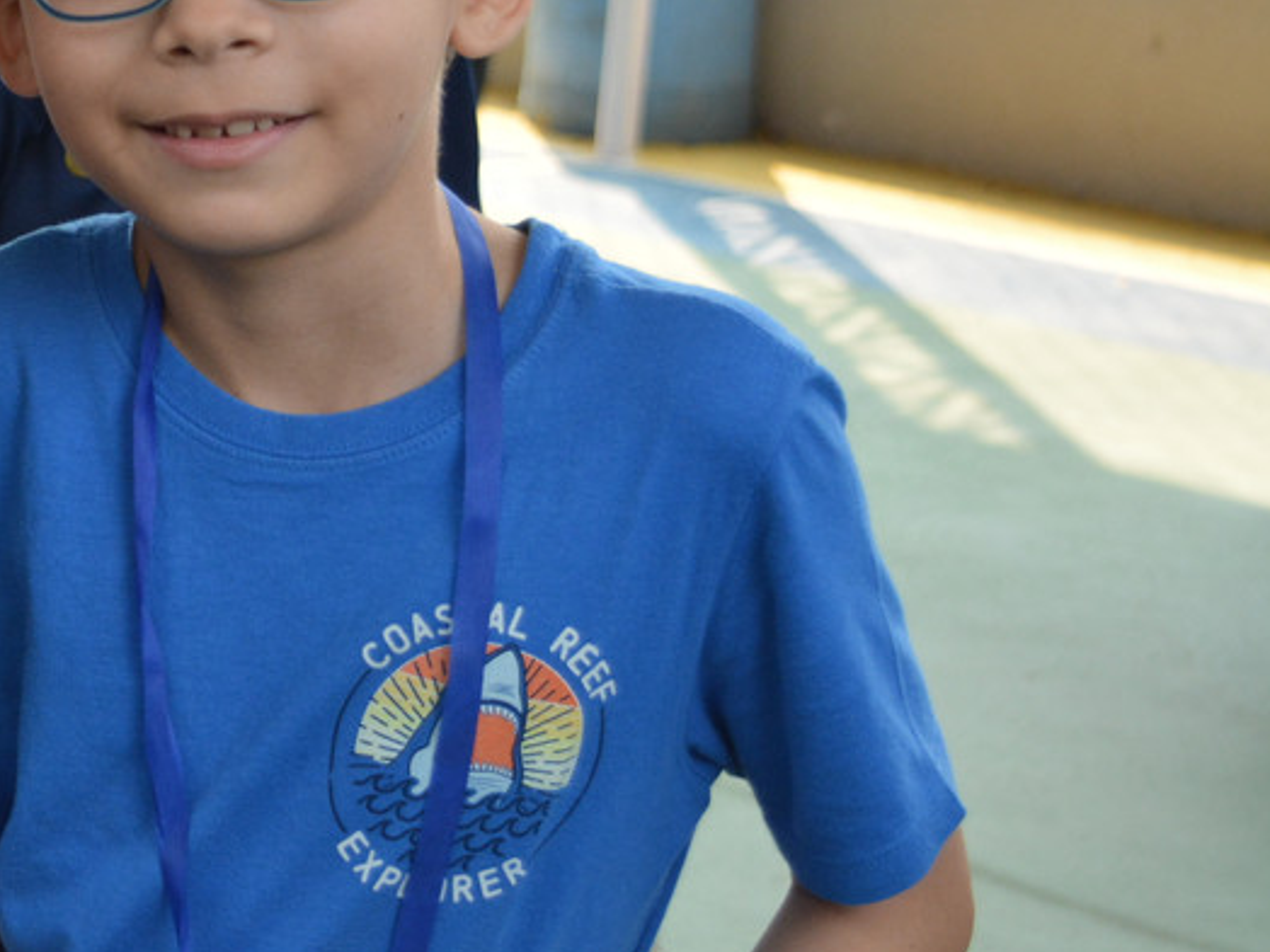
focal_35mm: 119
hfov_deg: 16.0
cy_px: 230
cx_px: -177
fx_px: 4366
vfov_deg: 12.4
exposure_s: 1/500
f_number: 4.8
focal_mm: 36
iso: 900
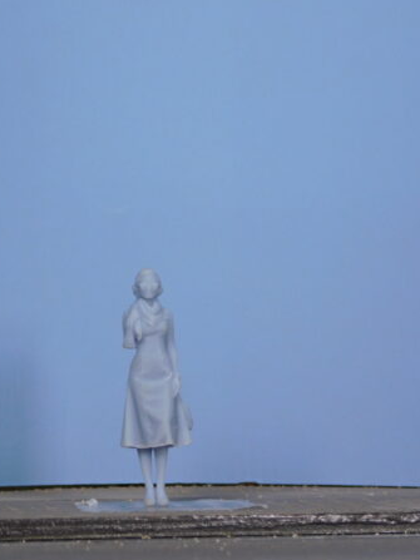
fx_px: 2913
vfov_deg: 11.0
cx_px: 177
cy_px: 279
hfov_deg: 8.2
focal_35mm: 180
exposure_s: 1/50
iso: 125
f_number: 5
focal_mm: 23.7
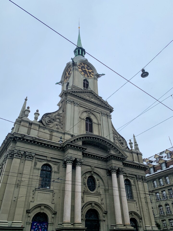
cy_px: 116
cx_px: 86
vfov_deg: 67.3
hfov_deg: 53.1
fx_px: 173
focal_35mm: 26
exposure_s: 1/502
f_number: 1.8
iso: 25
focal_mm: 4.25
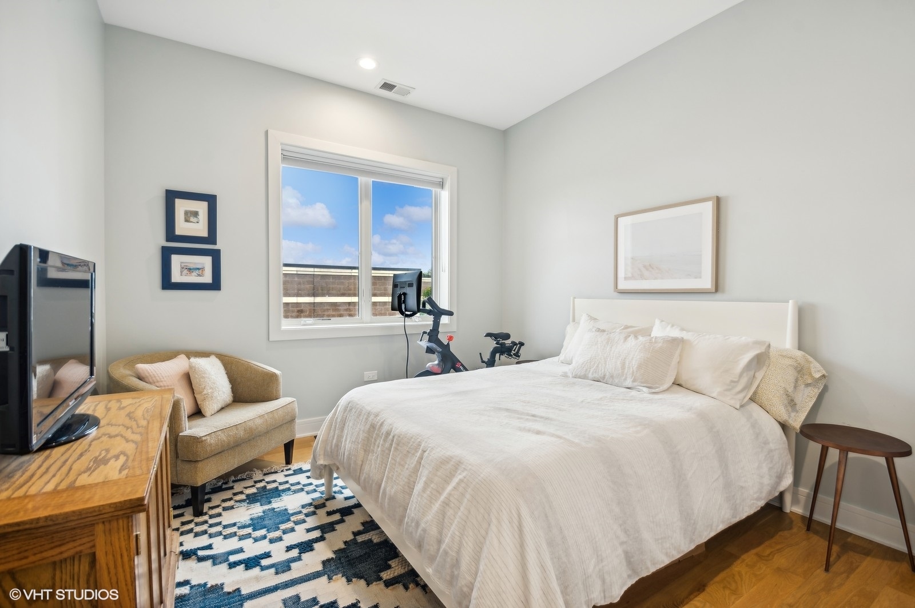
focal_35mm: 15
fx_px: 381
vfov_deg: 77.2
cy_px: 304
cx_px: 458
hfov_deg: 100.5
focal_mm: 10
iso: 100
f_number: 11
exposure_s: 1/3.33
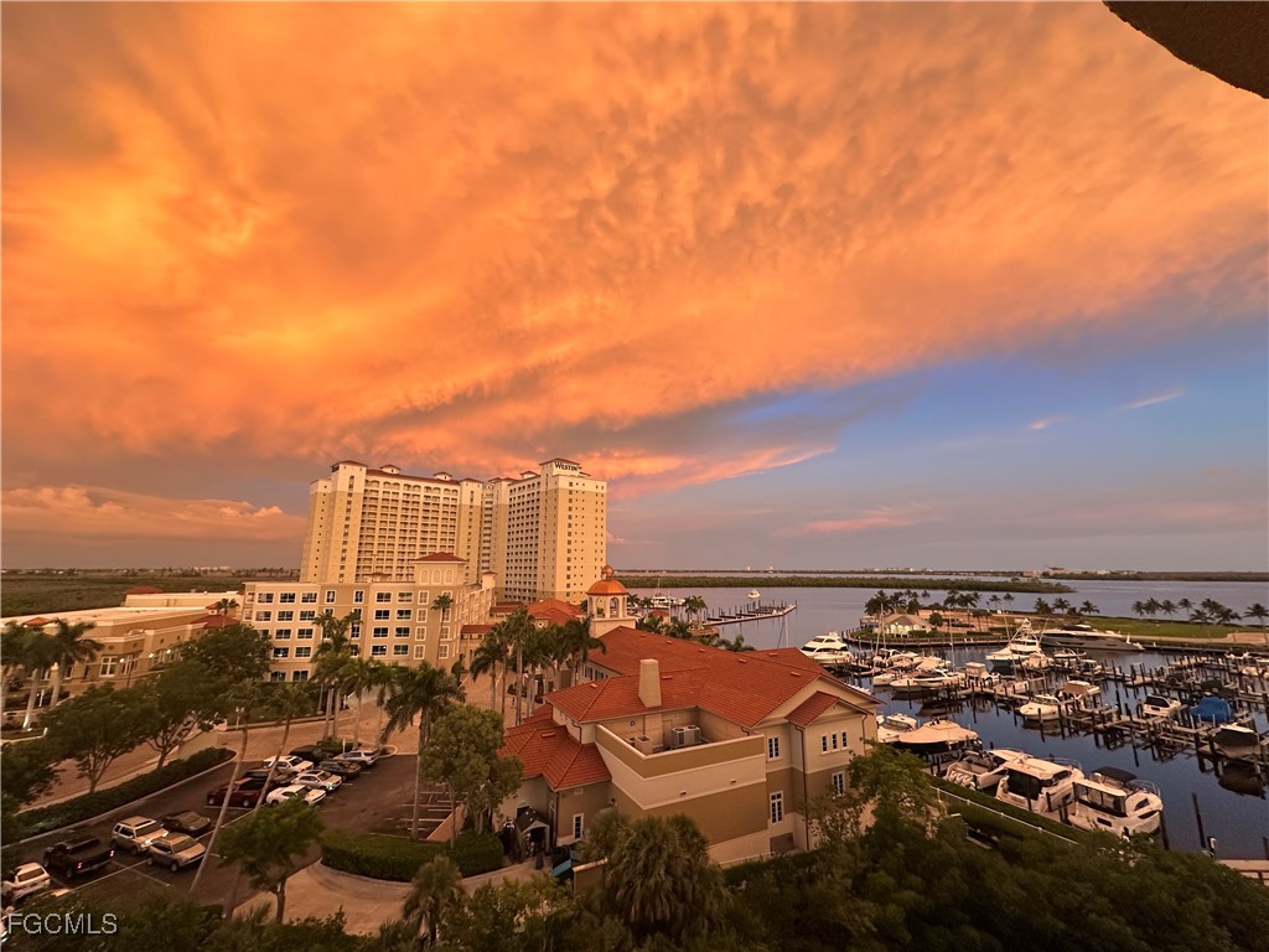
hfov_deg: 102.1
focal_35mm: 14
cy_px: 476
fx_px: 513
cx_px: 634
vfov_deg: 85.7
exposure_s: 1/99
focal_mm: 2.22
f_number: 2.2
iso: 160
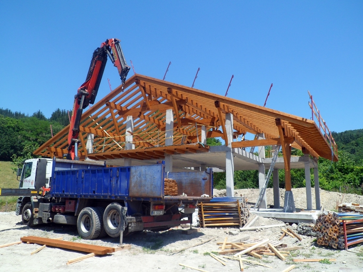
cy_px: 136
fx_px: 283
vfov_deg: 51.4
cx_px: 182
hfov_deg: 65.3
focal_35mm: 27
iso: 80
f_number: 3.3
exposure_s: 1/750
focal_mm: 4.9
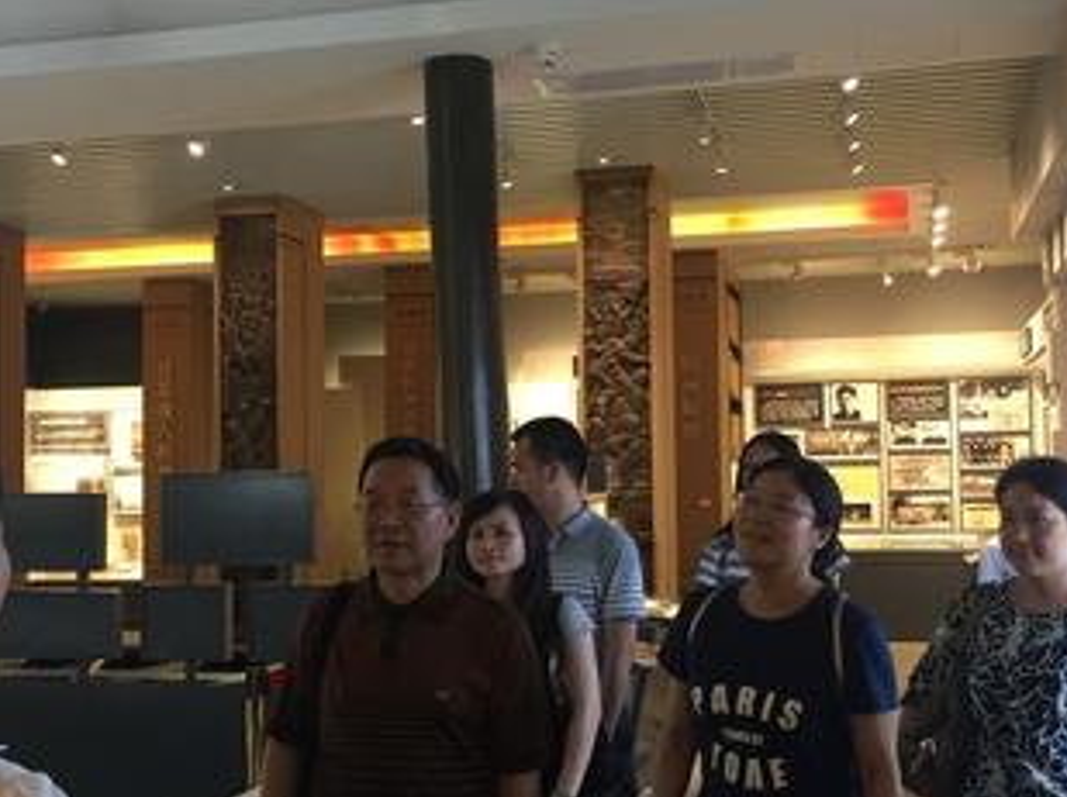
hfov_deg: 40.4
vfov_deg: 30.8
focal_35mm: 47
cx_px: 470
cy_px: 423
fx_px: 1447
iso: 125
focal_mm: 4.15
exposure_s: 1/17
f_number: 2.2
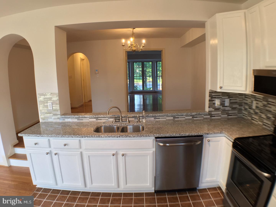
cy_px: 104
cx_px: 138
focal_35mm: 29
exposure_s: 1/30
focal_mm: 4.15
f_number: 2.2
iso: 40
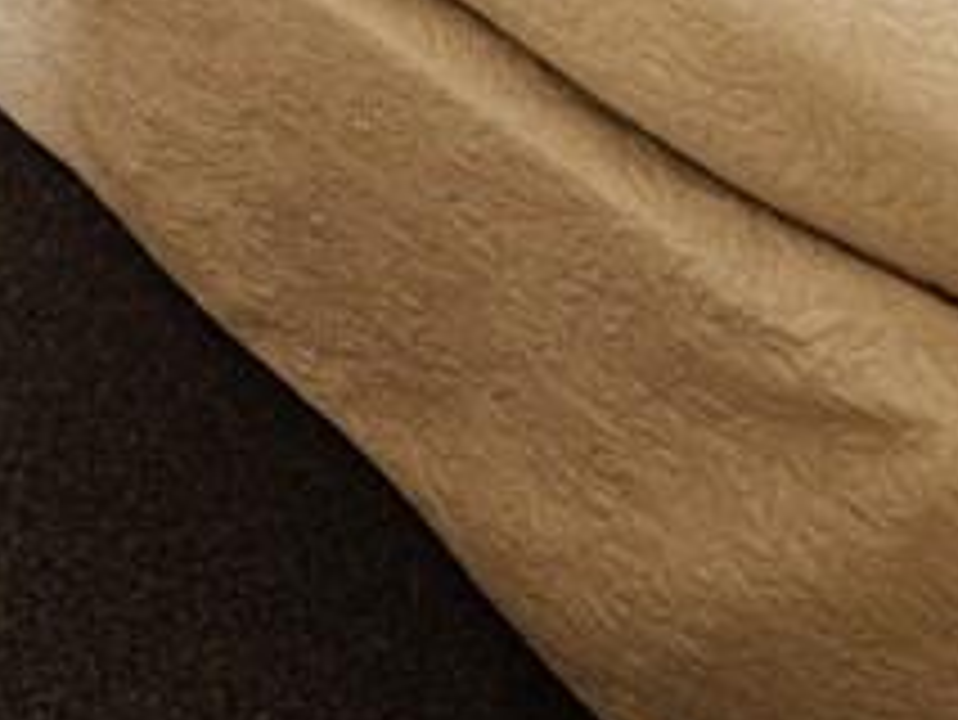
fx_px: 1551
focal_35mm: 56
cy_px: -518
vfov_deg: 20.1
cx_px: 178
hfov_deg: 33.2
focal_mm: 2.22
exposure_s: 1/50
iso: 320
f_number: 2.2
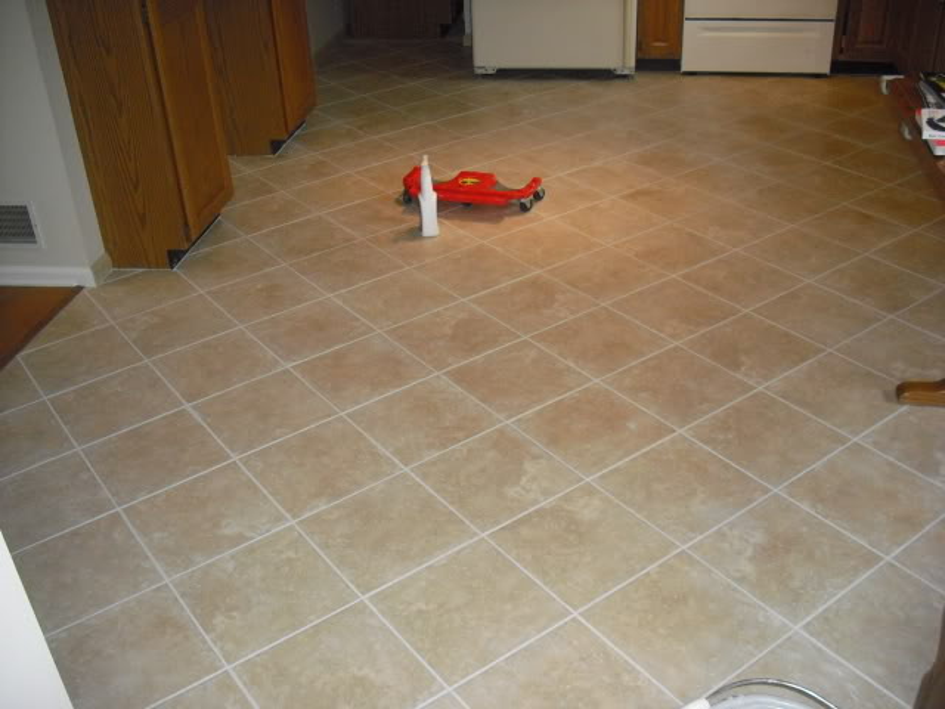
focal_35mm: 38
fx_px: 1037
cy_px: 354
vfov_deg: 37.7
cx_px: 472
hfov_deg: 49.0
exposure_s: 1/100
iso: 400
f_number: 2.8
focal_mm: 6.2
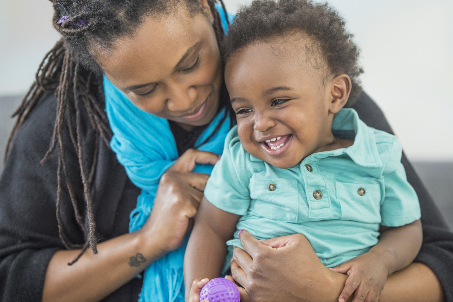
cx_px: 226
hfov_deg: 10.3
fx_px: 2516
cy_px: 151
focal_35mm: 200
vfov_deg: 6.9
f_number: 2
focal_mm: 200
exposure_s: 1/640
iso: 500
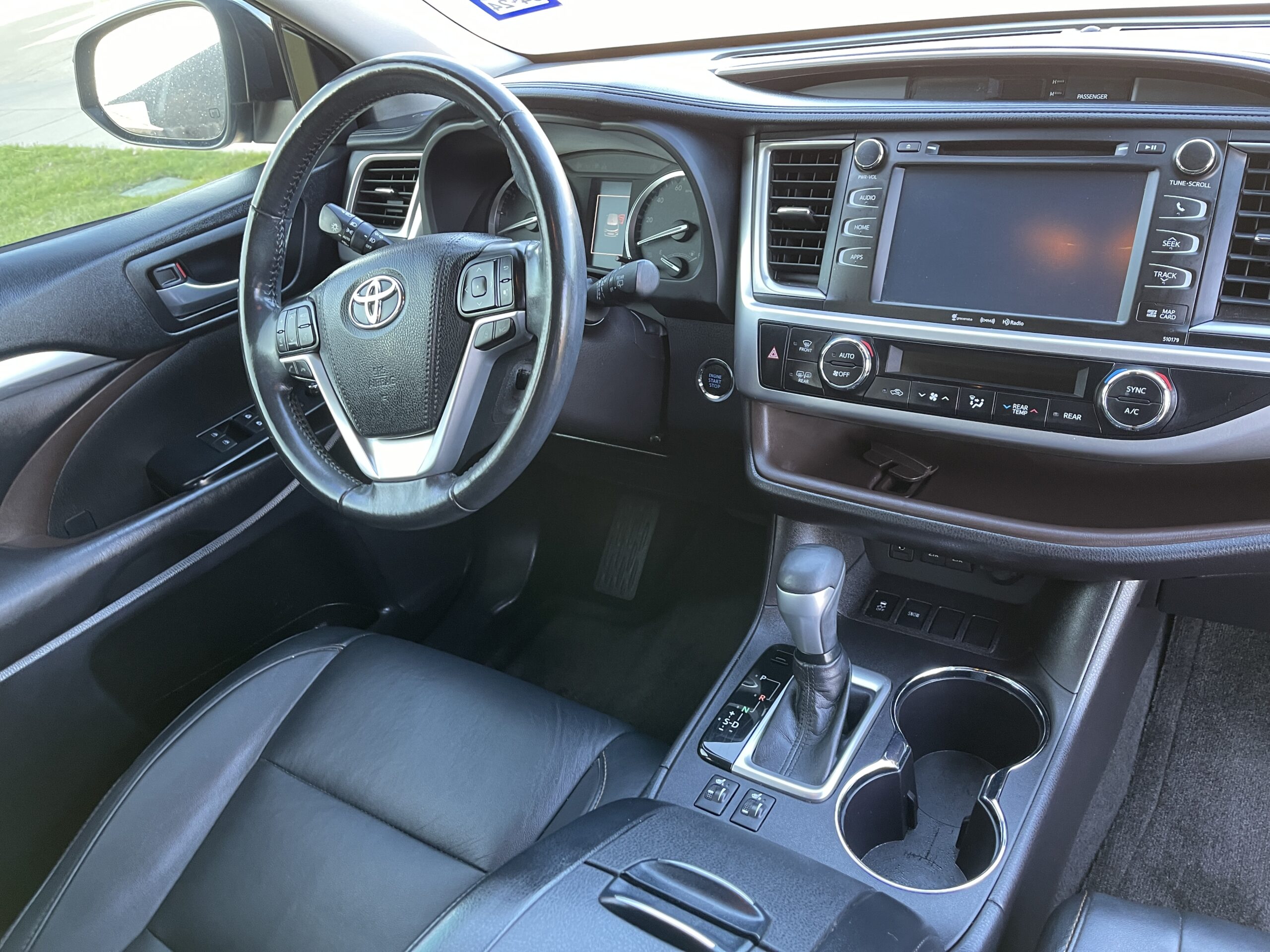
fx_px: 917
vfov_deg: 54.9
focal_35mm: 25
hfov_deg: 69.4
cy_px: 476
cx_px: 635
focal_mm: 5.1
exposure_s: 1/60
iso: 160
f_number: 1.6
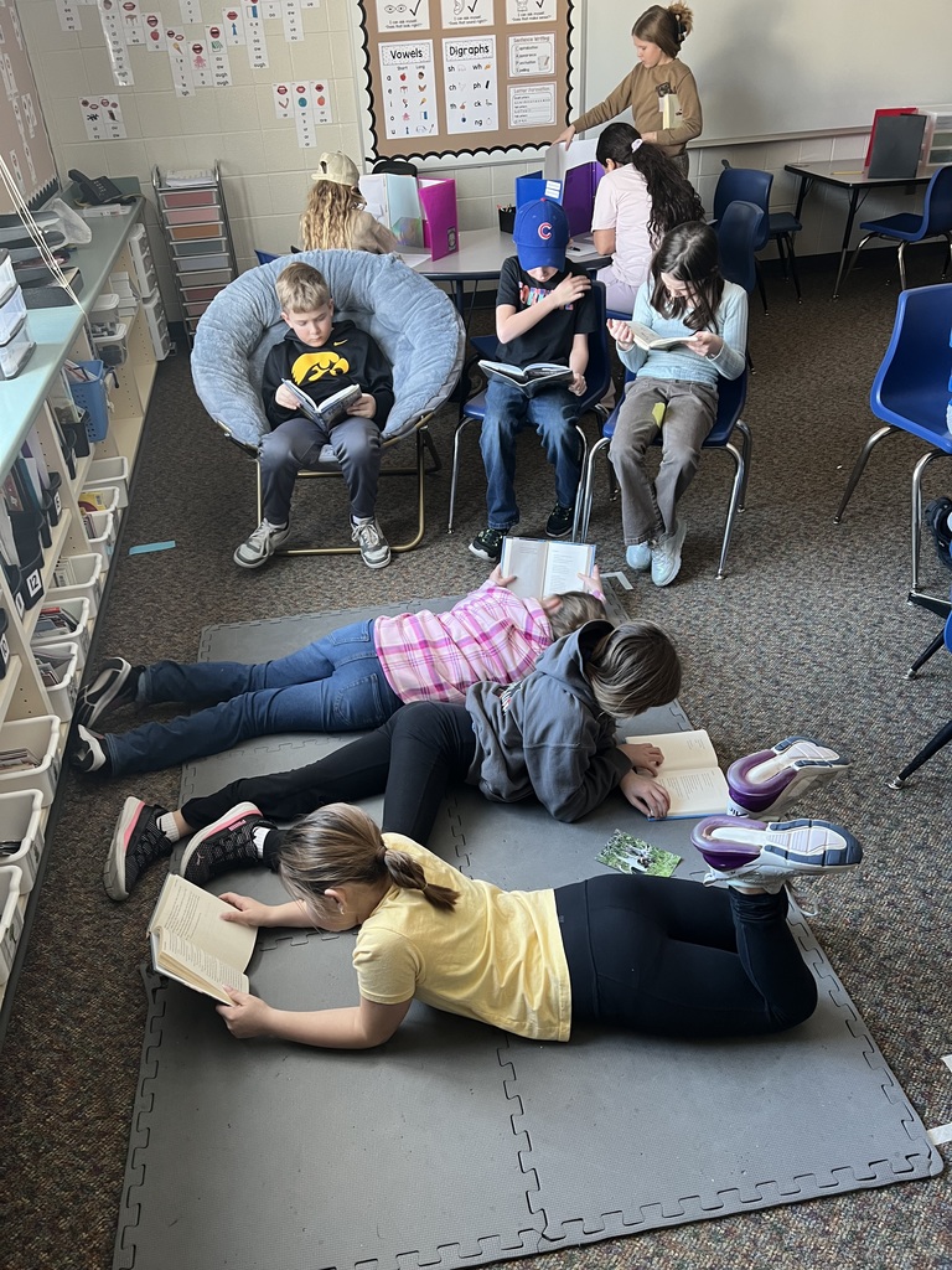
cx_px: 476
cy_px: 635
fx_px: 953
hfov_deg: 53.1
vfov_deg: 67.3
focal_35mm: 26
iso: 125
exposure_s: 1/74
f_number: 1.5
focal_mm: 5.7
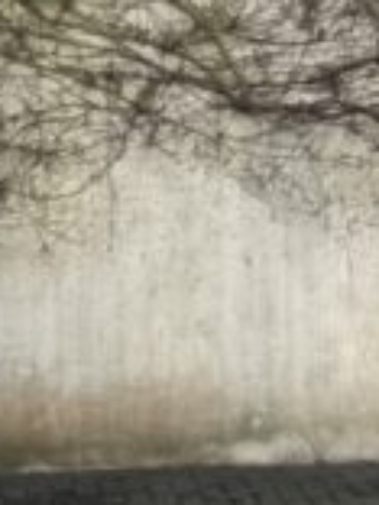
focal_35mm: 158
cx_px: 522
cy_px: 19
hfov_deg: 9.2
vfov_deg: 12.4
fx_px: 2307
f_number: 1.78
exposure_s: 1/121
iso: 80
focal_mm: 6.76
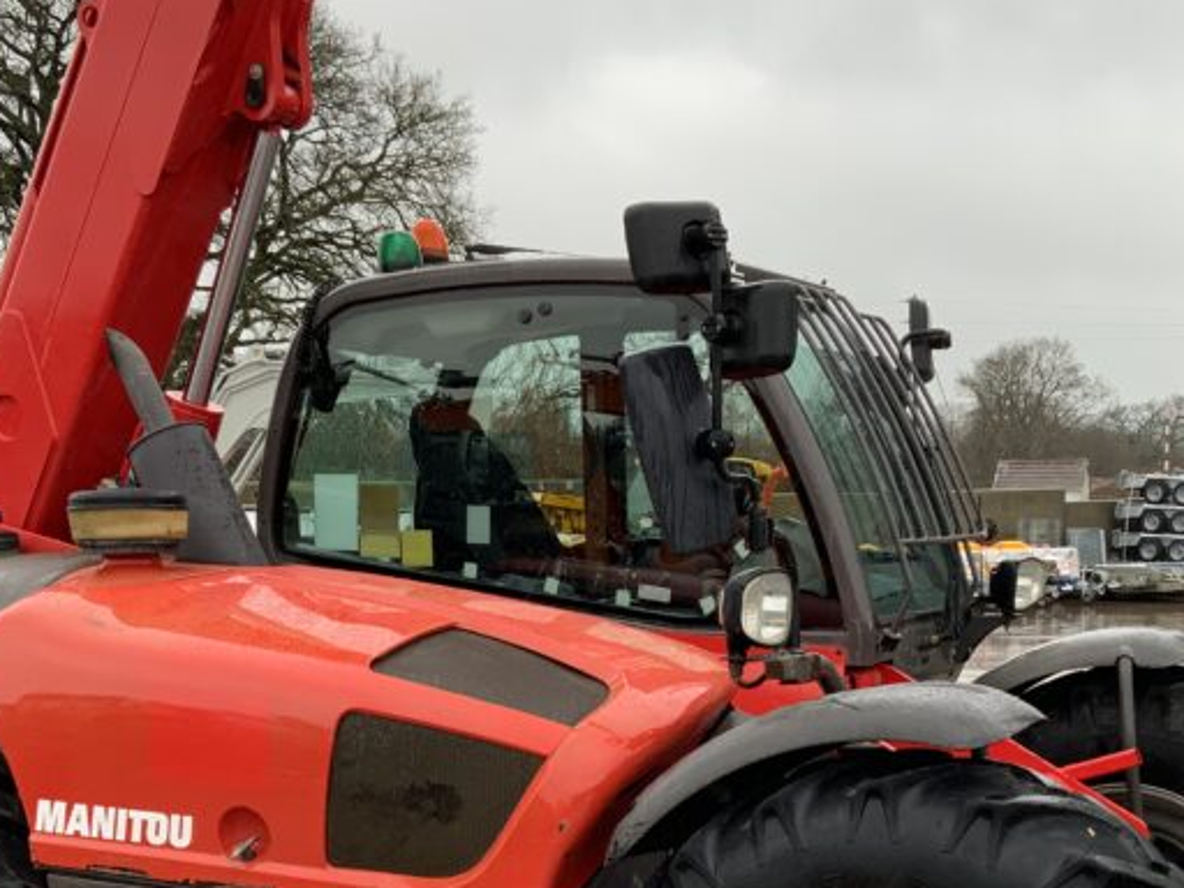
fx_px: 1984
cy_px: 728
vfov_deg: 24.8
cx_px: 708
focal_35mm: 58
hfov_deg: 33.1
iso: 16
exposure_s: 1/207
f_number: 1.8
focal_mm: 3
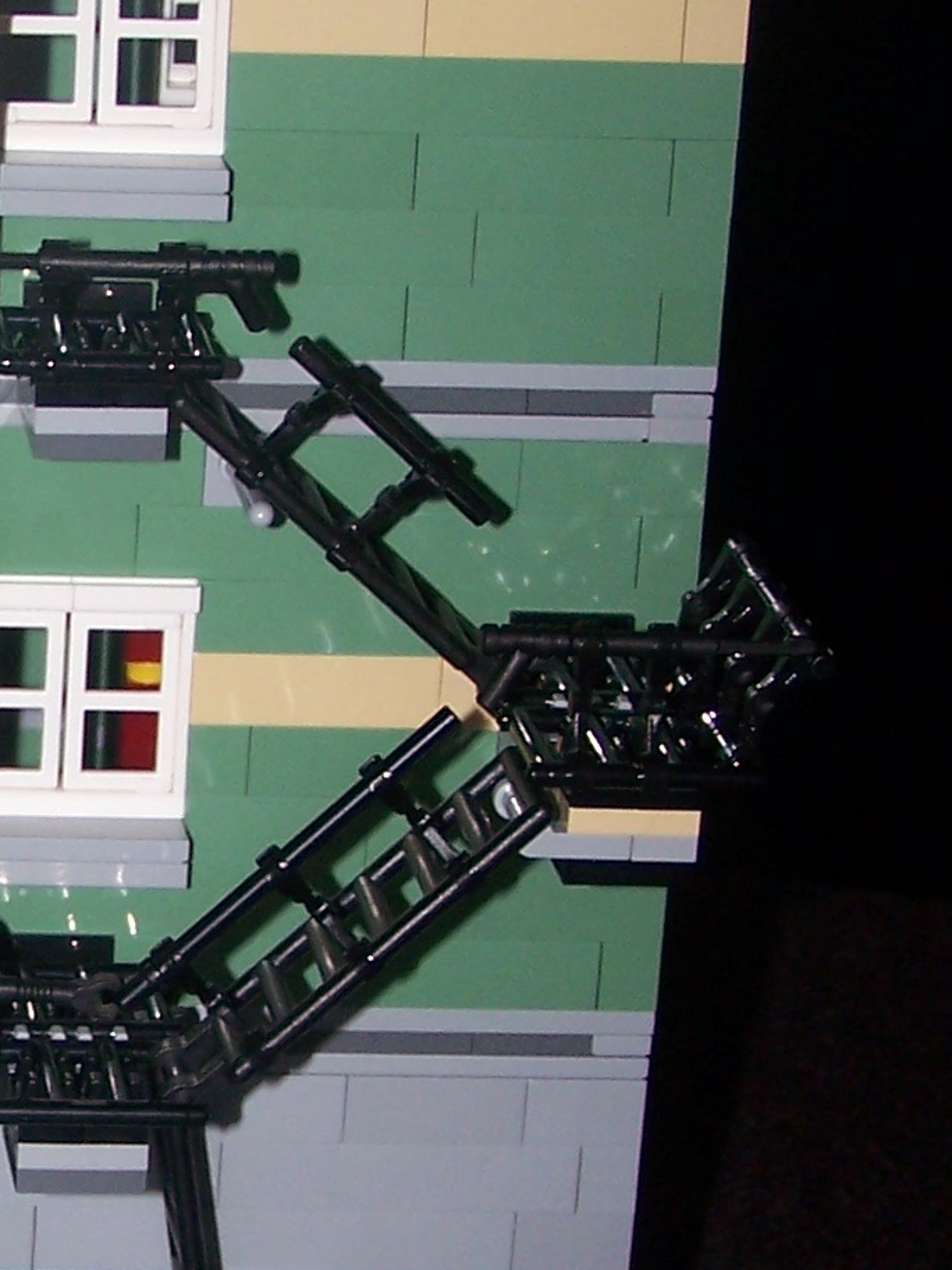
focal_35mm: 144
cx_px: -185
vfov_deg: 13.7
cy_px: 749
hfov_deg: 10.1
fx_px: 5280
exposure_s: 1/60
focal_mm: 8.5
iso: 80
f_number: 3
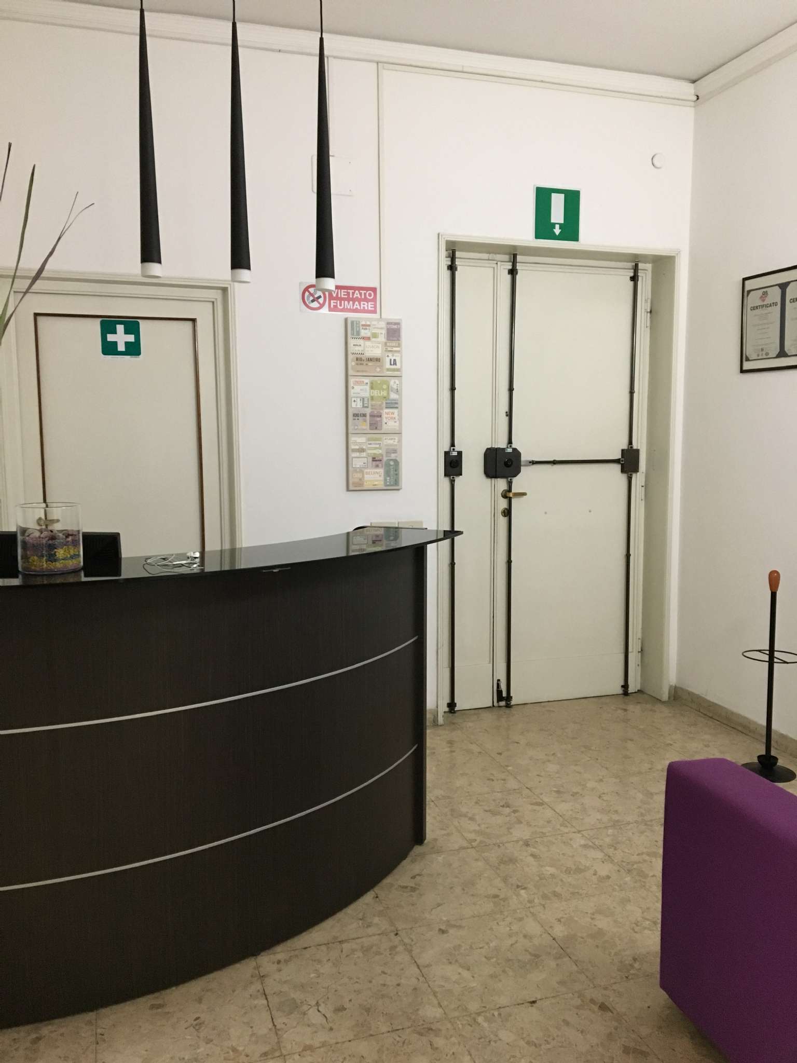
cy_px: 532
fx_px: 890
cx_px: 398
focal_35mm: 29
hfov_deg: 48.2
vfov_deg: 61.7
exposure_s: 1/17
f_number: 2.2
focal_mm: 4.15
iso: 200
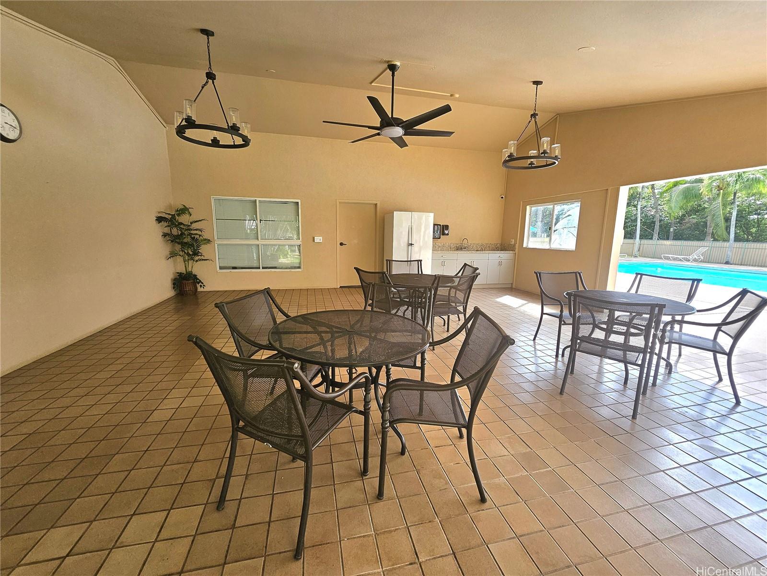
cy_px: 288
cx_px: 384
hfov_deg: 106.2
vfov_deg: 89.9
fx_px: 288
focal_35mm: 13
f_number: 2.2
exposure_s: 1/120
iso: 40
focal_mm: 1.7
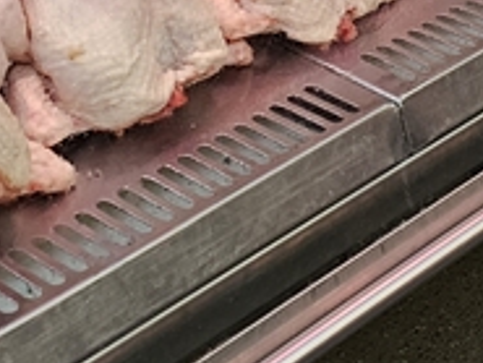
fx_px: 1731
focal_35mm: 124
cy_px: -402
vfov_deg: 10.8
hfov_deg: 15.8
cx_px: 141
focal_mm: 6.3
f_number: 1.7
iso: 200
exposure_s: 1/180
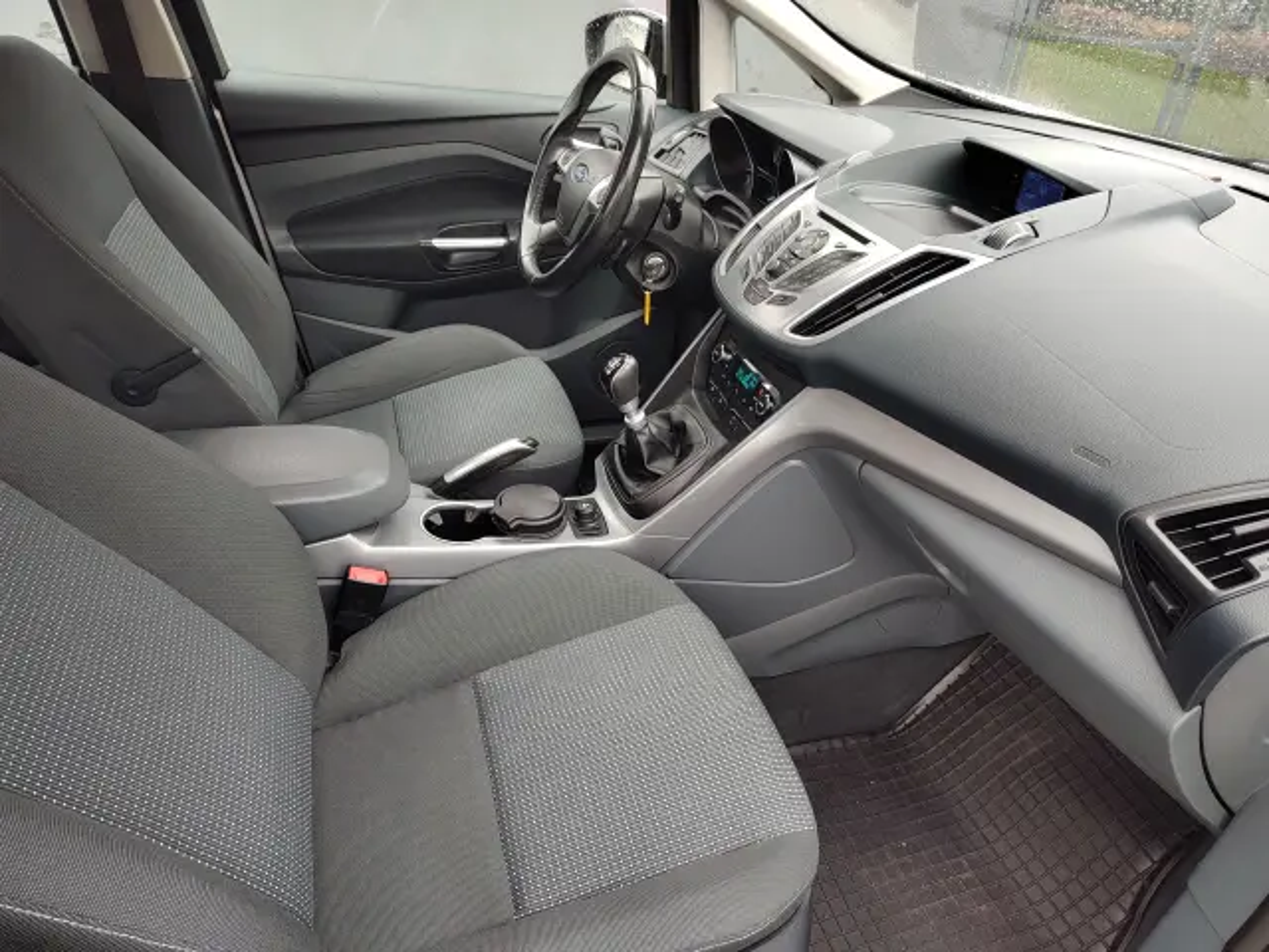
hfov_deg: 73.9
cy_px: 476
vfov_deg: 58.9
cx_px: 634
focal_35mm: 23
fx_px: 843
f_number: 1.8
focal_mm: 5.56
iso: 159
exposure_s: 1/50
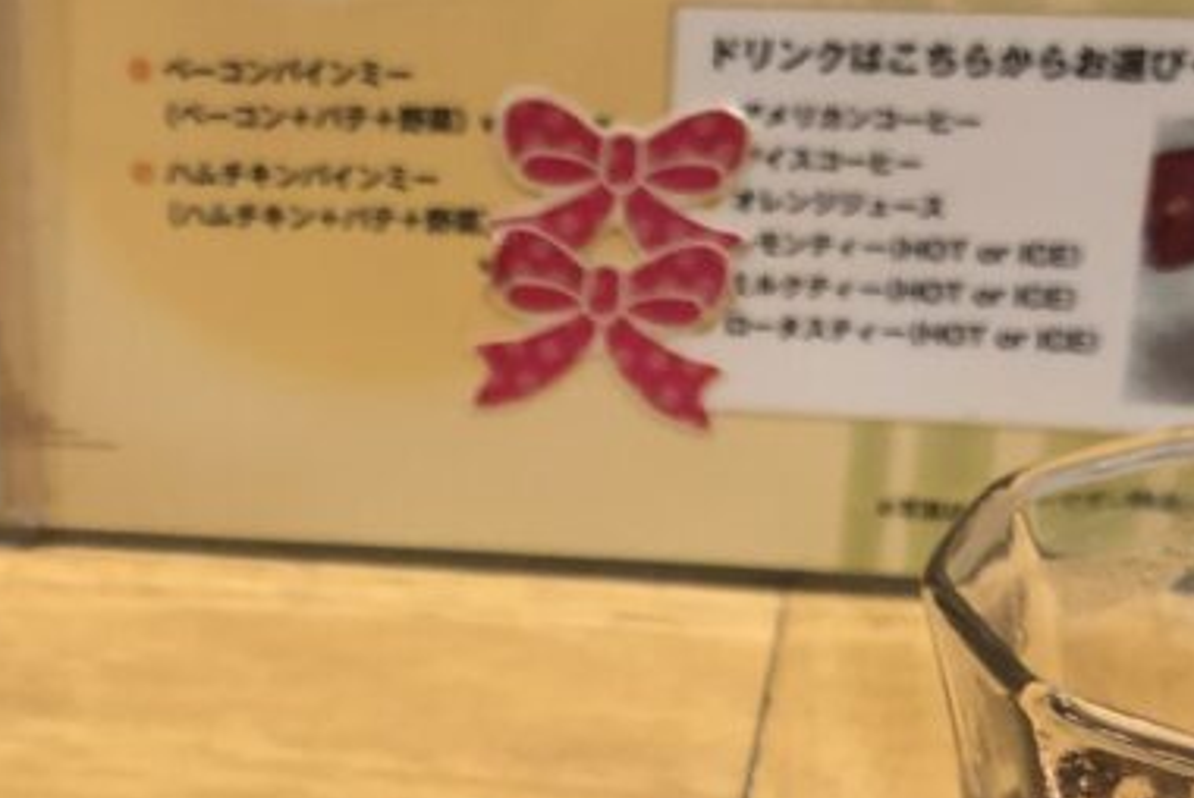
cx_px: -50
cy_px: 1150
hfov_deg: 20.0
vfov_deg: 13.3
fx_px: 3253
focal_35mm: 98
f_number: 1.8
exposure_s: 1/33
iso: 32
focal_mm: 4
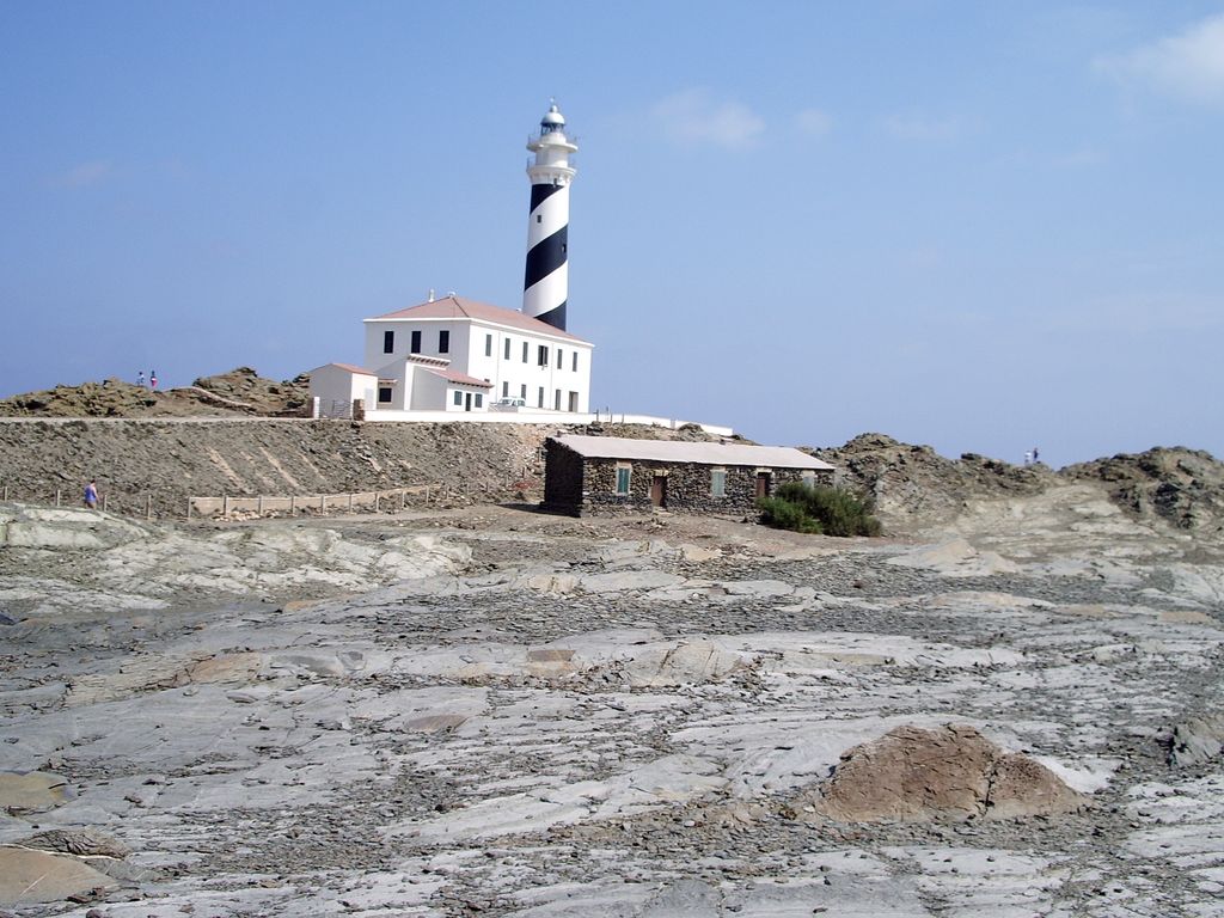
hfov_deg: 45.8
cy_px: 459
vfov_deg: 35.1
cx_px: 612
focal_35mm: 41
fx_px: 1450
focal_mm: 6.8
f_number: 4.6
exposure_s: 1/500
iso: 50
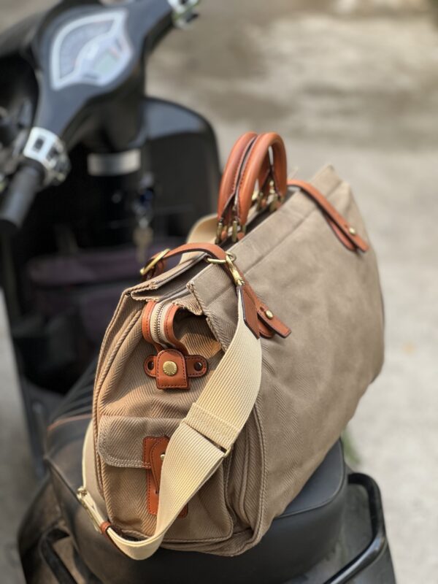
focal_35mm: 77
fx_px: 1299
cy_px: 292
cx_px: 219
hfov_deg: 19.1
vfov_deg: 25.3
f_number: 2.8
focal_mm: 9
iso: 50
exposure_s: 1/121
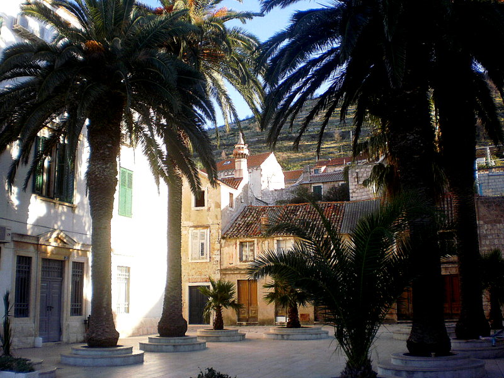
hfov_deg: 49.0
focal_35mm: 38
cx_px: 252
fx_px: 553
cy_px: 189
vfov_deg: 37.7
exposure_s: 1/320
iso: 100
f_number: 3.1
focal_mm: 6.3
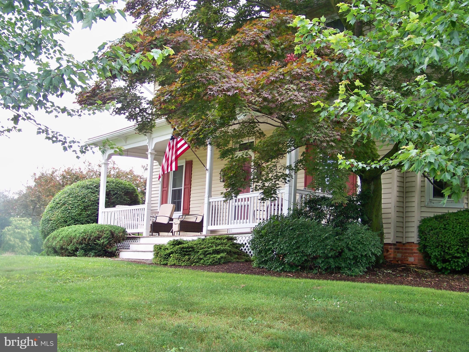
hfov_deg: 41.2
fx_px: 623
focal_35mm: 46
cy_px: 176
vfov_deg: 31.5
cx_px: 234
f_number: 3.2
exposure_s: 1/80
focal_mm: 9.36
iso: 64
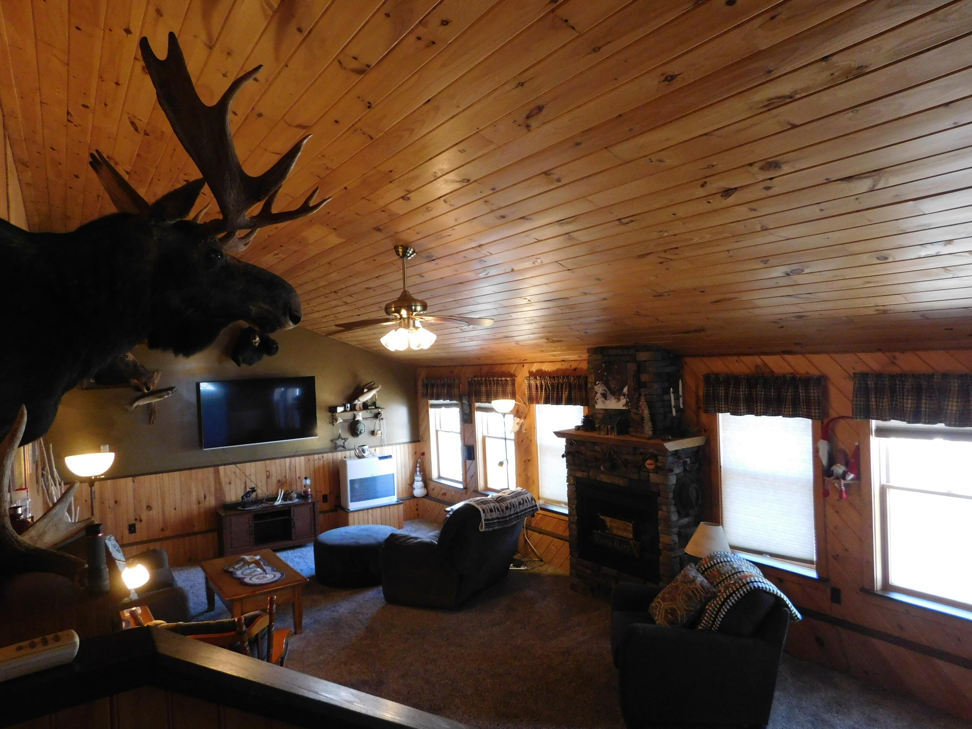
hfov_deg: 73.9
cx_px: 486
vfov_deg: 58.9
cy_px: 364
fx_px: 646
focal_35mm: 23
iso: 400
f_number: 3
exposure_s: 1/30
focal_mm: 4
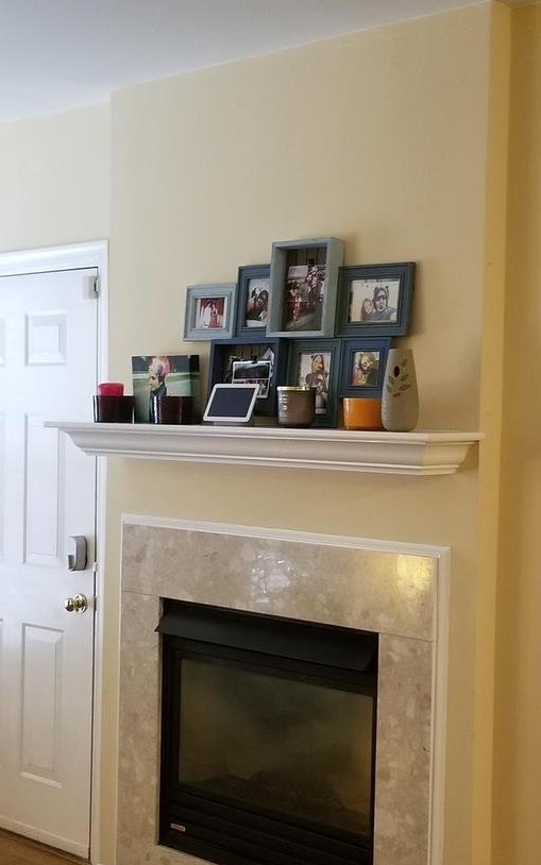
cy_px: 465
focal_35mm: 52
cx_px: 297
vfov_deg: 38.8
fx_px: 1226
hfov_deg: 24.9
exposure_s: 1/13
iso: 200
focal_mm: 4.25
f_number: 1.7
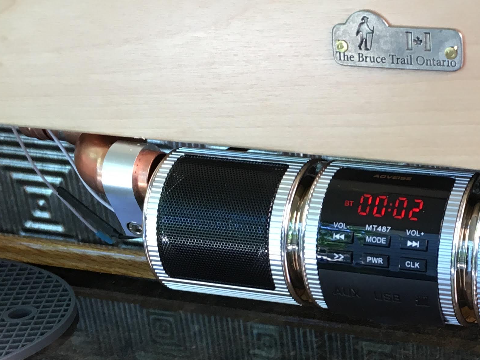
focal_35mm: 74
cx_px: 449
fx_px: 1026
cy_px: 289
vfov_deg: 19.7
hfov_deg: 25.4
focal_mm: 4.15
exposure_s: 1/30
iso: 64
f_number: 2.2
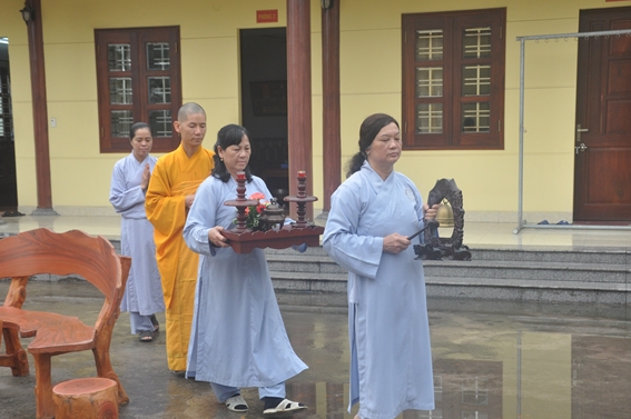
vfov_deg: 24.6
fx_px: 963
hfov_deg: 36.3
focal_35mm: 55
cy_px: 228
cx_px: 321
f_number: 8
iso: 640
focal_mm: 32
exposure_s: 1/250
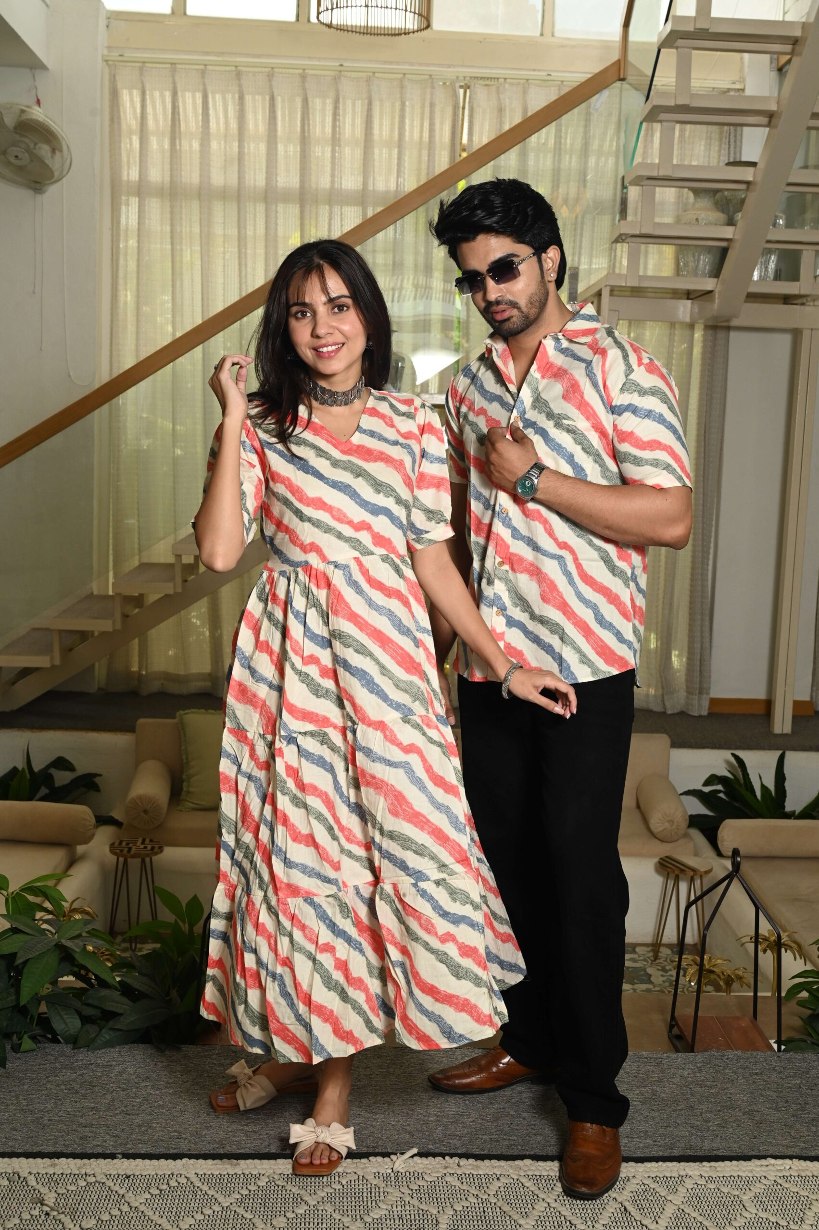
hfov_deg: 33.4
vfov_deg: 48.5
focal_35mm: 40
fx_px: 1367
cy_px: 615
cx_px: 410
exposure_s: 1/160
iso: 640
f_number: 8
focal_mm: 40
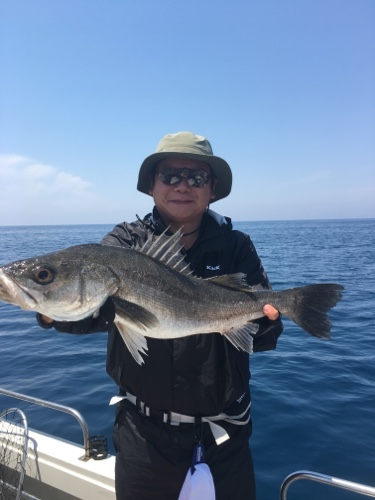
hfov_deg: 48.2
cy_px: 250
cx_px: 188
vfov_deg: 61.7
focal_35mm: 29
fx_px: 419
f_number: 2.2
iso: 25
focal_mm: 4.15
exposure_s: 1/1115
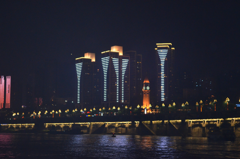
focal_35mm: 78
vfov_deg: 17.4
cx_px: 120
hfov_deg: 26.0
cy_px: 80
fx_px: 519
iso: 3200
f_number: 5.6
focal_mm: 52
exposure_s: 1/60
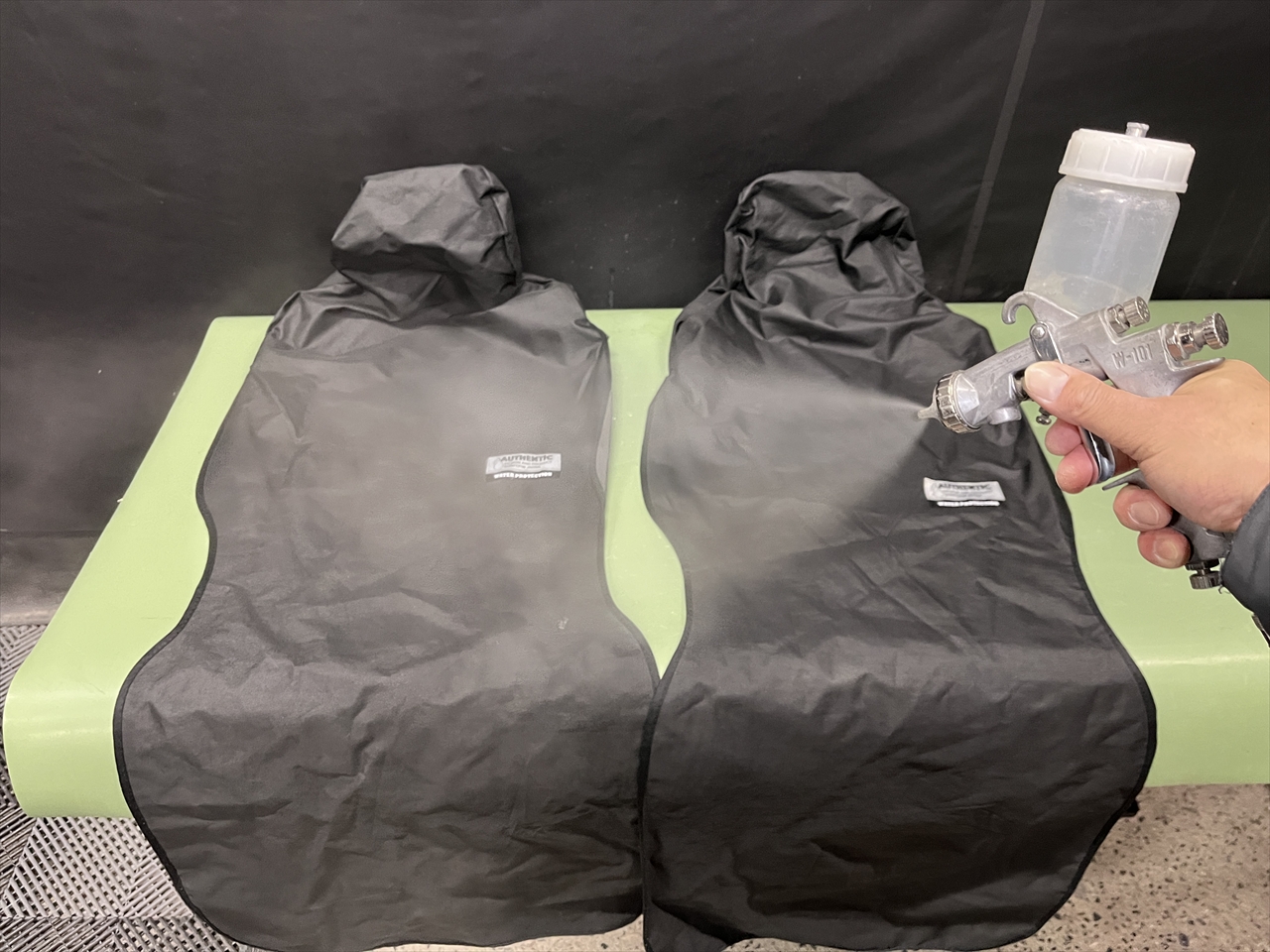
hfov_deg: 67.3
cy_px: 476
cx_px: 635
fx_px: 954
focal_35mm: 26
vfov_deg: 53.1
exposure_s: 1/60
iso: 500
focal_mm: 5.1
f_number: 1.6
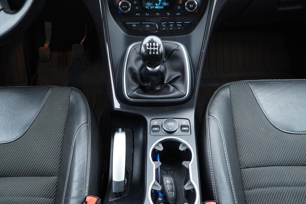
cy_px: 102
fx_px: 306
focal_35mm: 36
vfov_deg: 36.9
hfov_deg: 53.1
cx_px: 153
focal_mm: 24
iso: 400
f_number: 2.8
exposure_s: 1/40
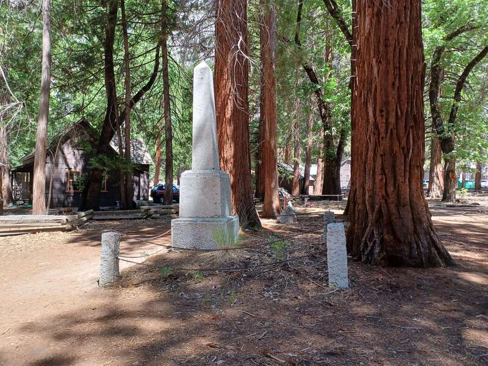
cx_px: 244
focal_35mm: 25
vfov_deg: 54.9
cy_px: 183
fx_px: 352
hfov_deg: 69.4
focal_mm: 4.6
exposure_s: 1/60
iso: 32
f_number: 1.8
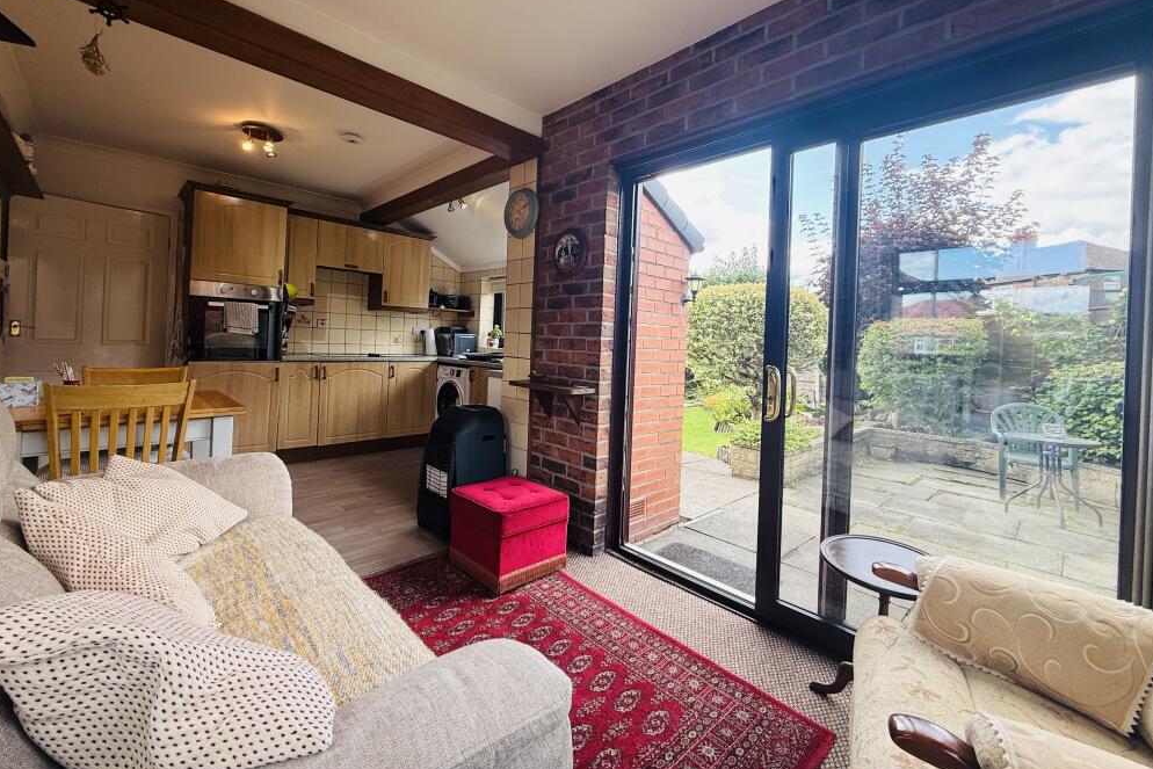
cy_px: 340
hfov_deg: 100.4
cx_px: 567
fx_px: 480
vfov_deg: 77.0
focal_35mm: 15
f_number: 2.2
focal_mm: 2.22
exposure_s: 1/133
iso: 64
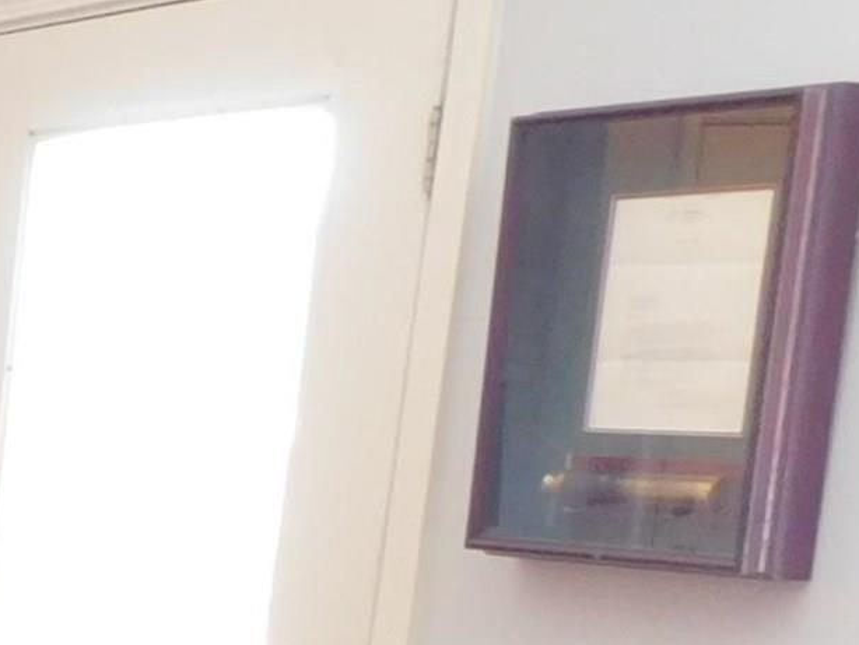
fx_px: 2855
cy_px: 873
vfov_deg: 12.4
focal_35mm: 115
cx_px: -1205
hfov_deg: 13.0
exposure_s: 1/30
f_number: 3
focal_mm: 4
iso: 250
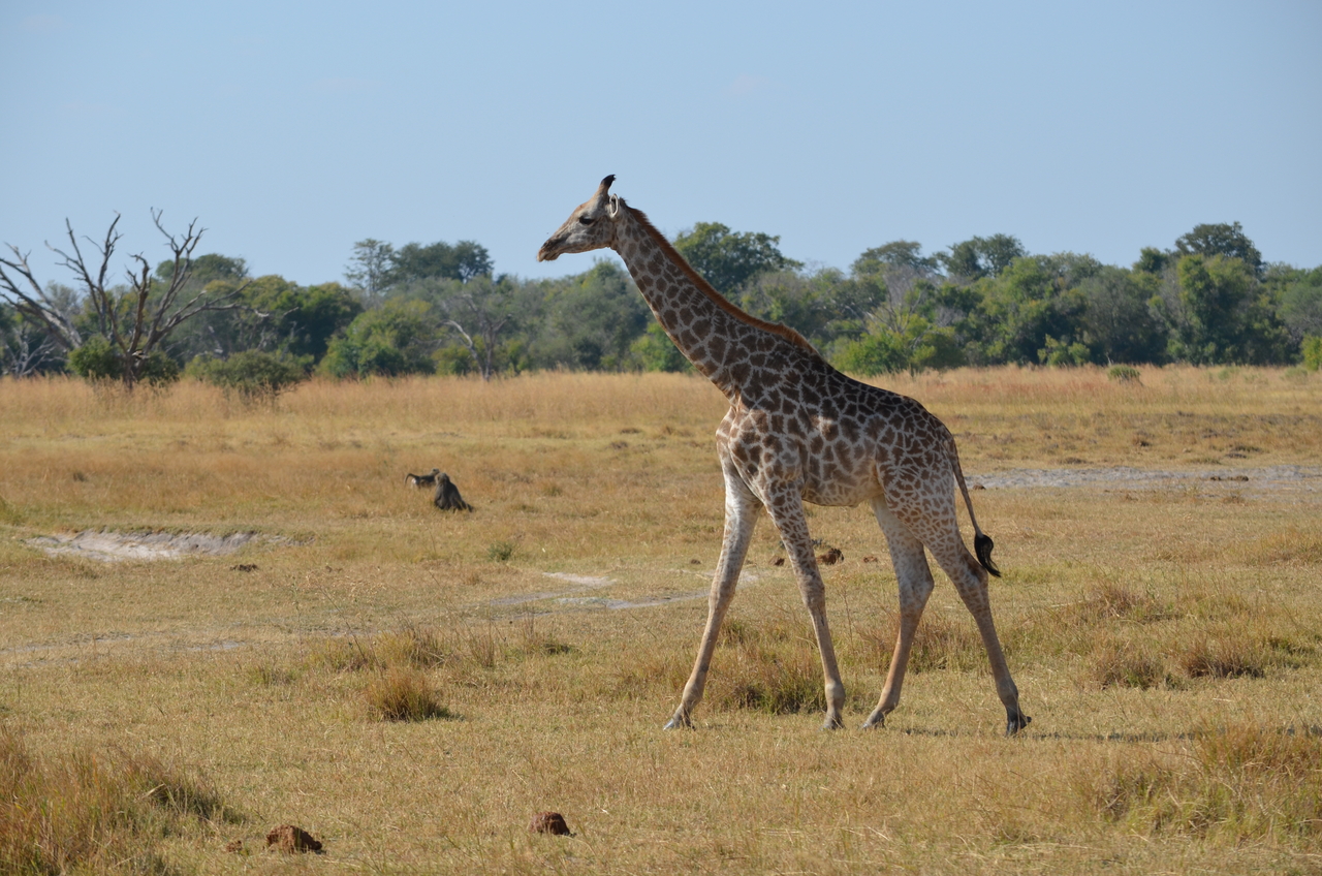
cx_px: 661
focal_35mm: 210
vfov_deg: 6.5
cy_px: 438
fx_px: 7696
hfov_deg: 9.8
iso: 200
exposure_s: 1/800
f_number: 7.1
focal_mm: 140
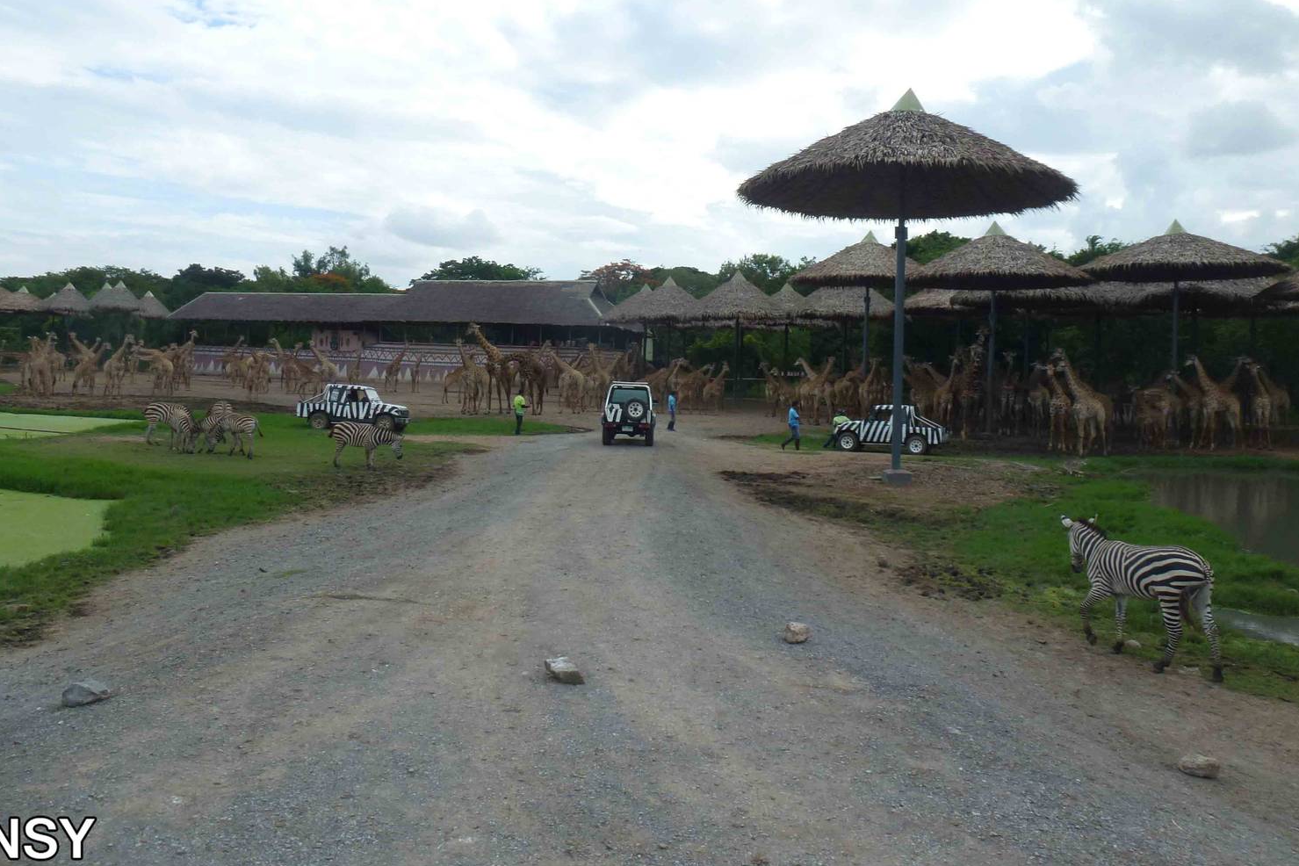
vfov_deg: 47.8
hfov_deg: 67.4
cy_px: 383
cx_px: 673
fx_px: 974
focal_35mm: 27
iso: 100
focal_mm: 4.3
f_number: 4
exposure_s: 1/400
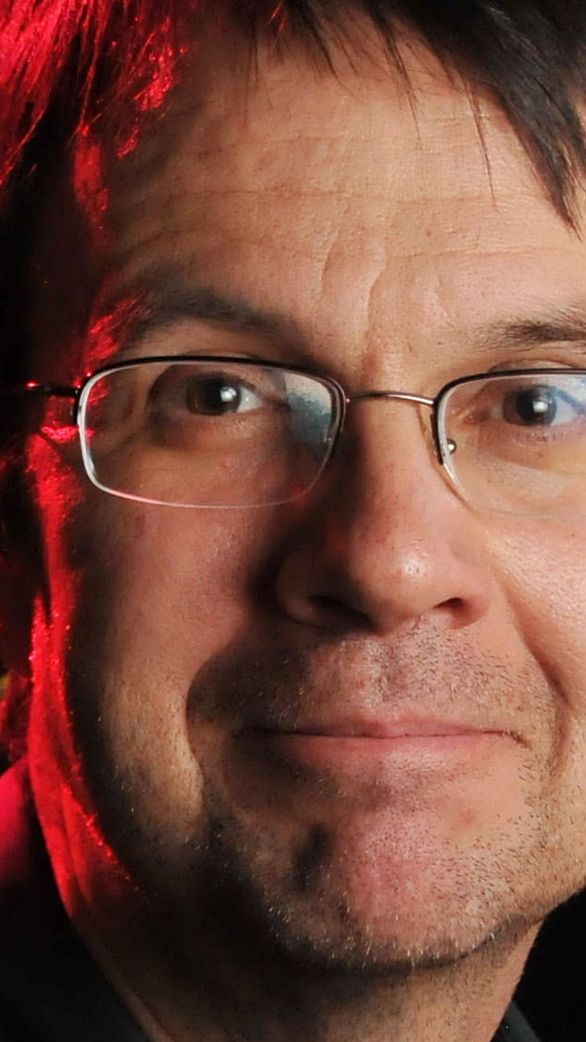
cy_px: 775
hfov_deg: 8.1
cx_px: 16
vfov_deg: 14.4
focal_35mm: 149
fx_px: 4116
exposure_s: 1/20
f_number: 4
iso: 800
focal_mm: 25
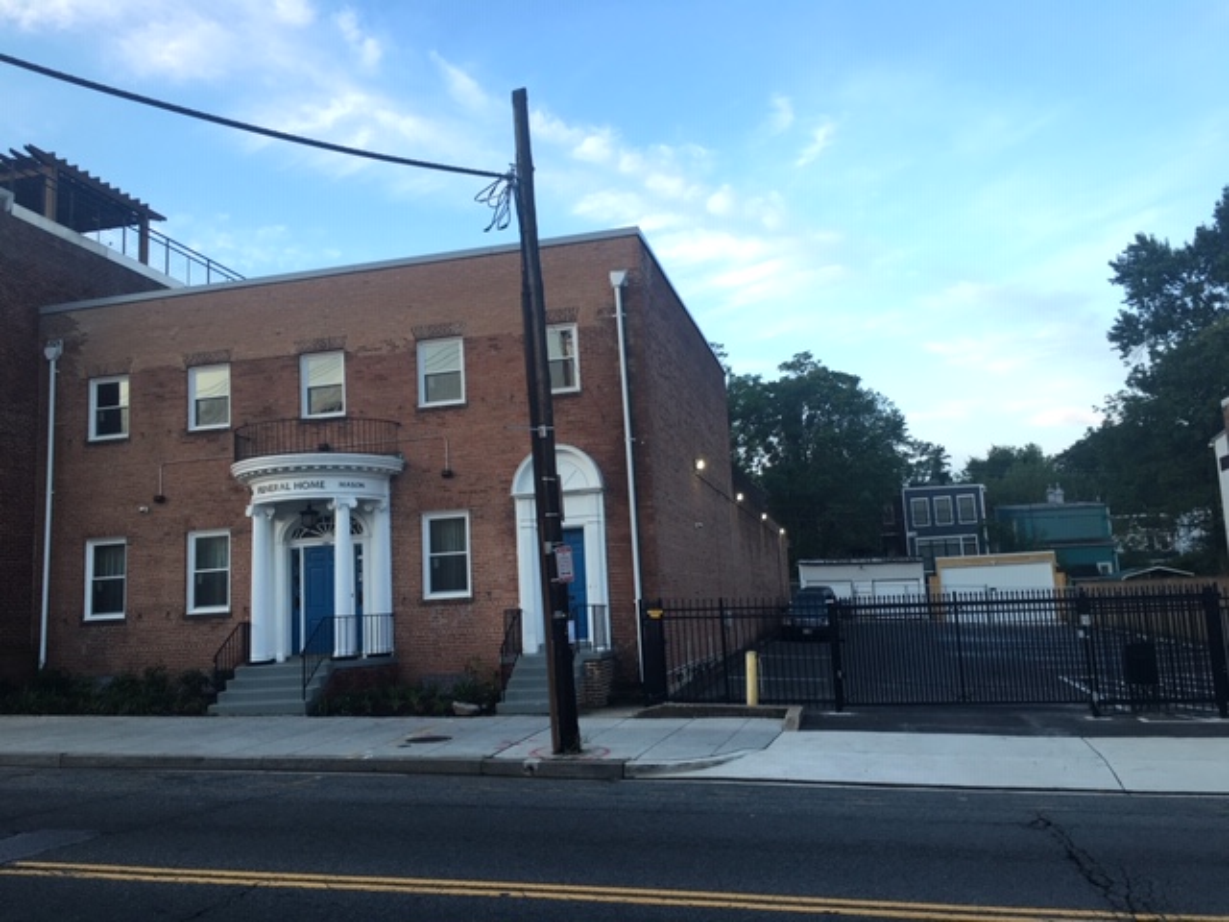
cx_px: 614
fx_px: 1030
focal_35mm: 29
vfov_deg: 48.2
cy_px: 461
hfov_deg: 61.7
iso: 25
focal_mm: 4.15
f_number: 2.2
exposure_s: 1/40
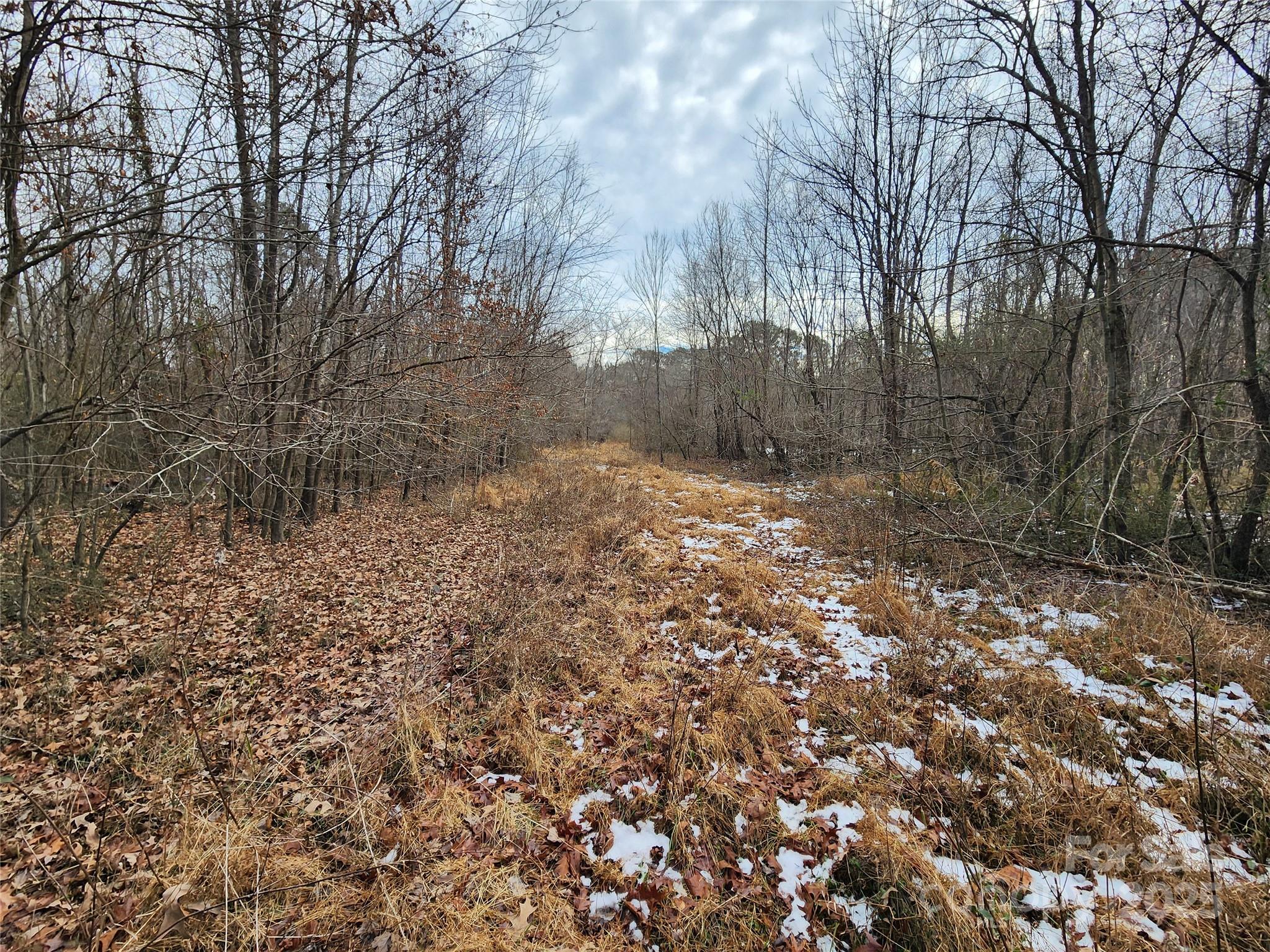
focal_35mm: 13
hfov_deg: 106.2
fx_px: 477
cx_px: 635
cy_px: 476
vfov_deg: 89.9
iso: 50
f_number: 2.2
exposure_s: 1/686
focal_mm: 2.2
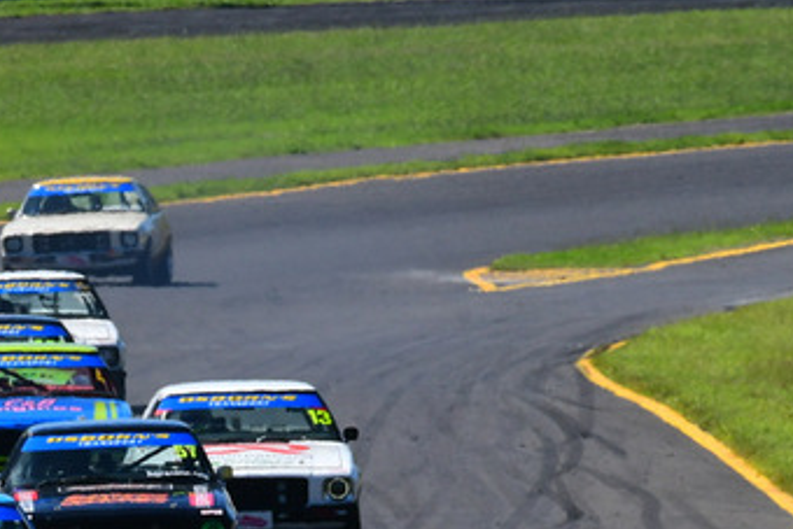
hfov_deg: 1.4
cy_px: 573
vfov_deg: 1.0
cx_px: -54
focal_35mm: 1445
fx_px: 31842
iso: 500
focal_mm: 410
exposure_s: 1/640
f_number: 13
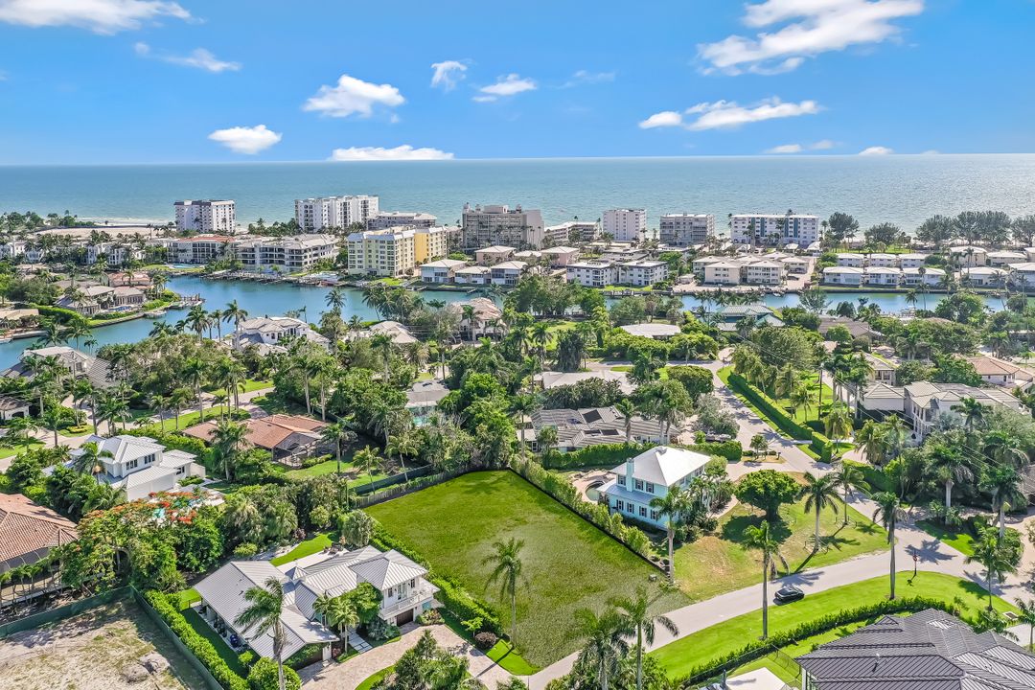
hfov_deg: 65.5
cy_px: 345
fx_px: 805
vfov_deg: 46.4
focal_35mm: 28
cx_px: 518
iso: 100
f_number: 6.3
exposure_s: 1/240
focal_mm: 10.26
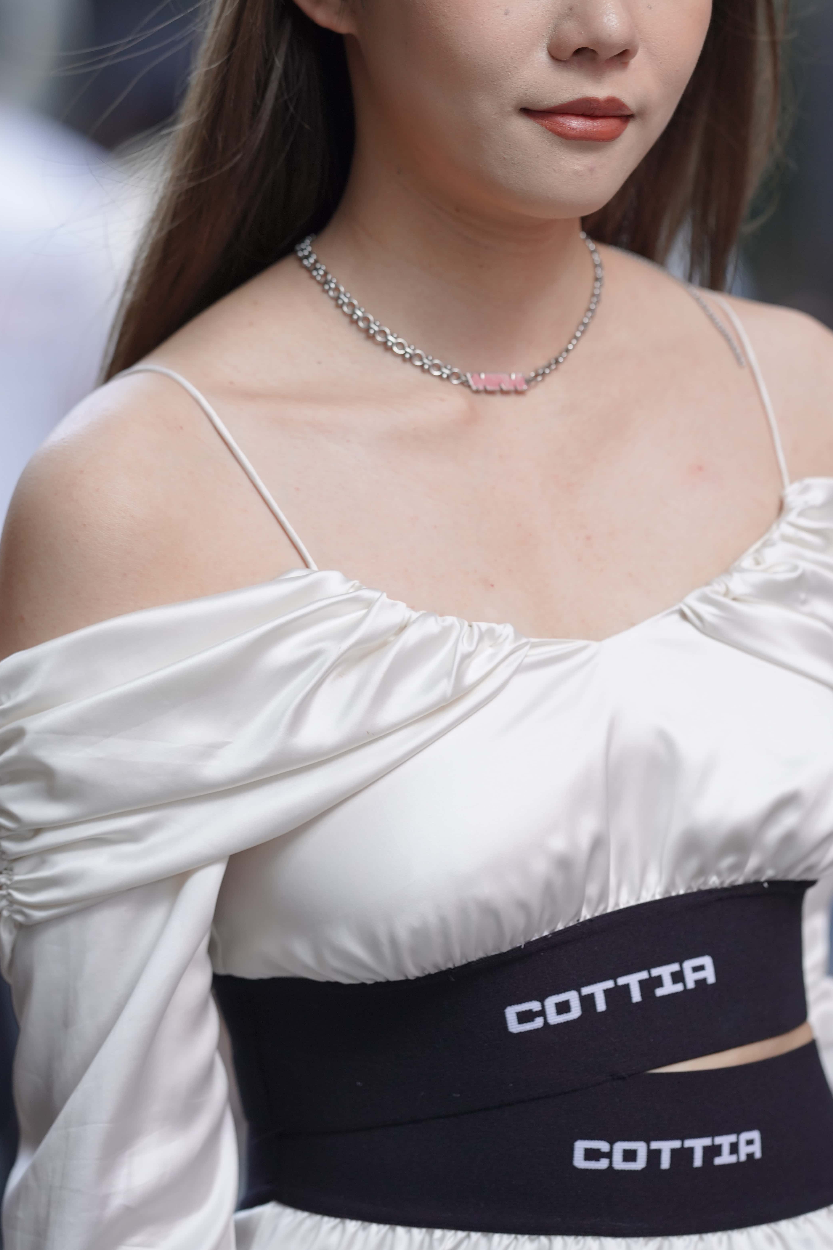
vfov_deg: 10.0
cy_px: 337
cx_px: 423
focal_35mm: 206
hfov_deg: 6.7
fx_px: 7149
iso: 500
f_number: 2.2
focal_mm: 135
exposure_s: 1/500
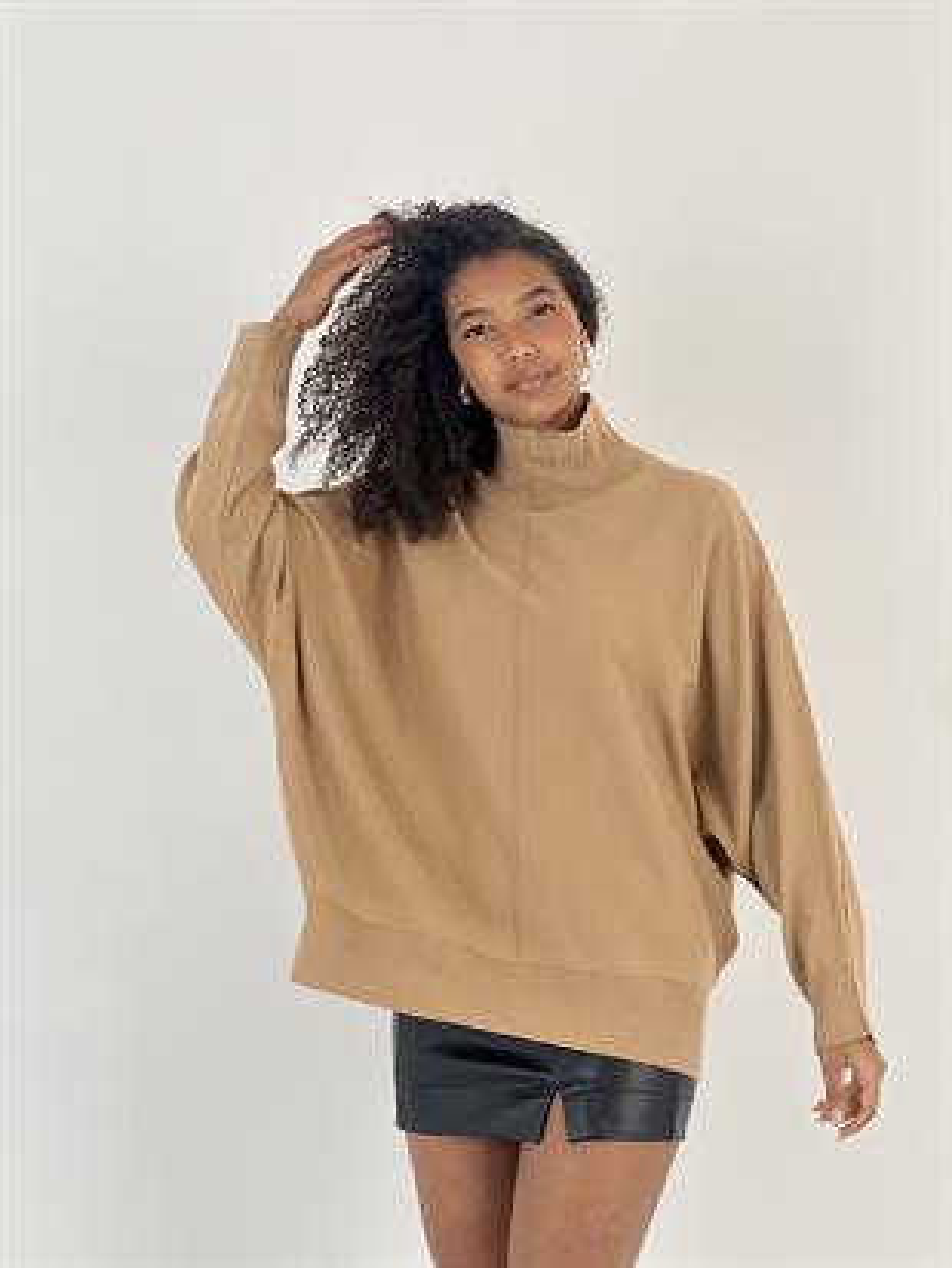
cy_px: 634
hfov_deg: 19.1
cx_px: 476
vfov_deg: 25.3
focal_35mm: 77
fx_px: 2822
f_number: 2.8
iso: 40
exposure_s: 1/100
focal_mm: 9
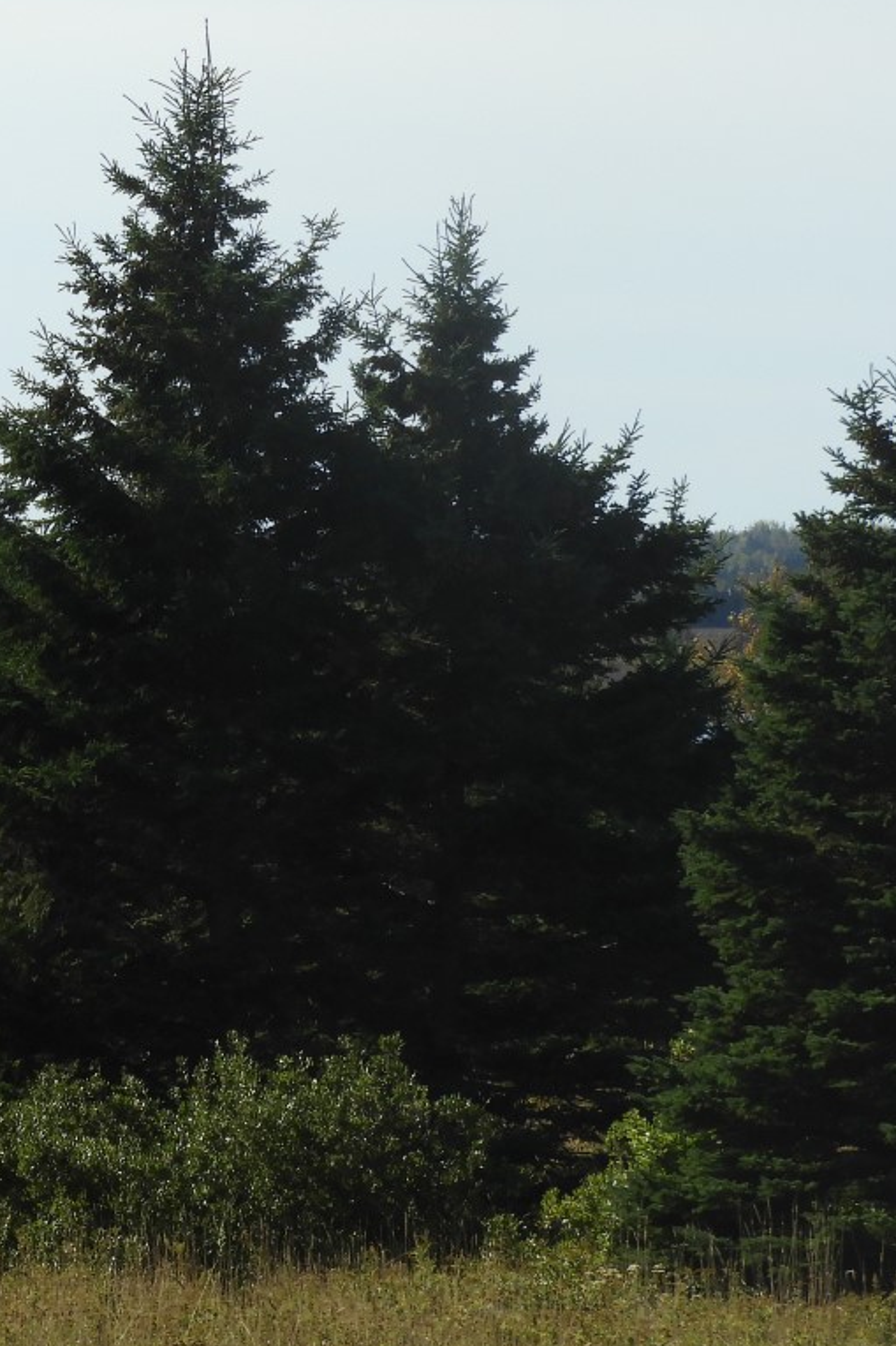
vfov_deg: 7.0
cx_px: -297
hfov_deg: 4.7
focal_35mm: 294
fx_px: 10980
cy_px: 569
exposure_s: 1/640
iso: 100
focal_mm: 26.9
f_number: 5.2
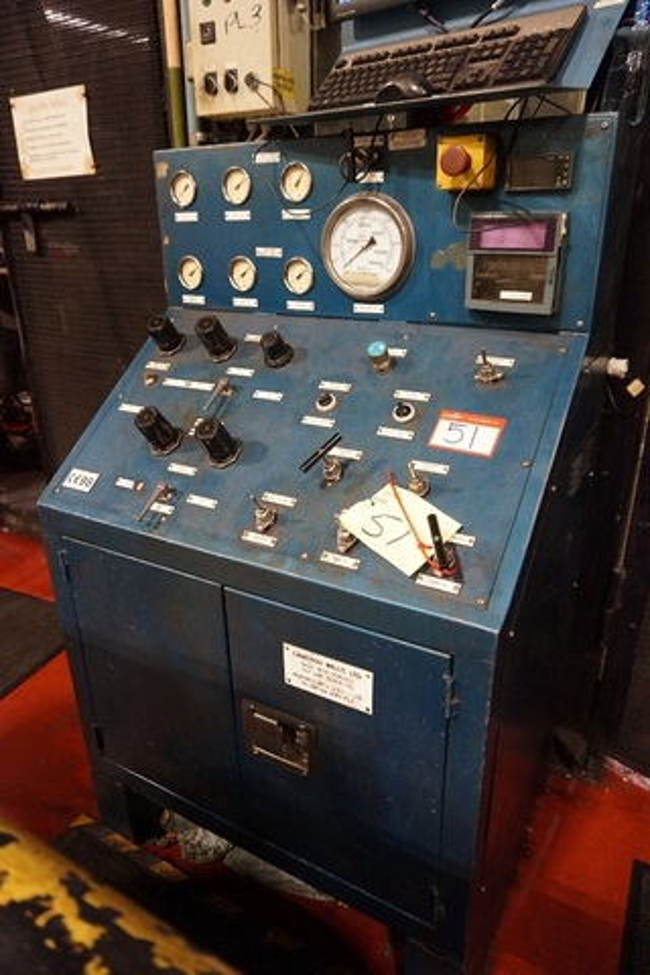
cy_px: 488
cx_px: 325
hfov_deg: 53.1
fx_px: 650
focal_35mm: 24
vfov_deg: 73.7
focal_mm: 16
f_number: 3.5
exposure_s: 1/80
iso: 3200
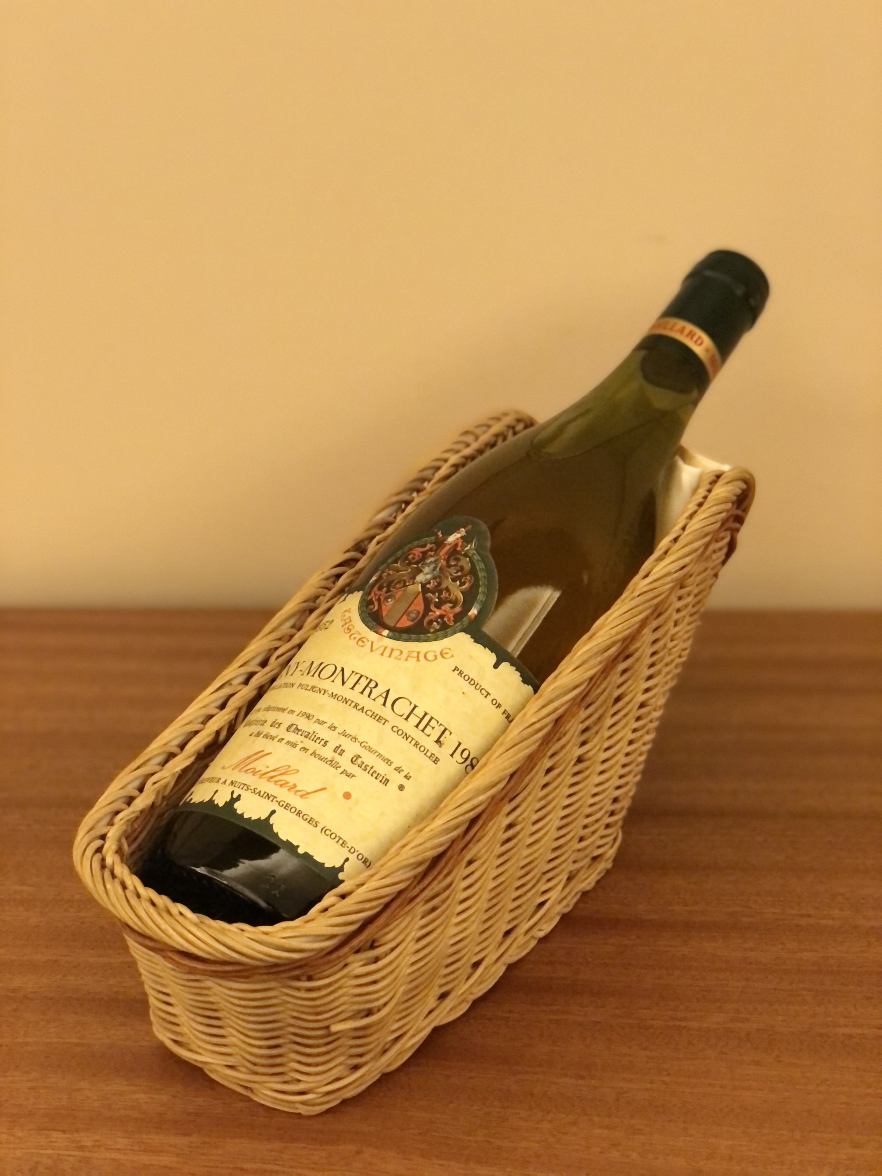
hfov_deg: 25.7
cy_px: 588
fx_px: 1936
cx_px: 441
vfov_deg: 33.8
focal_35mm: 57
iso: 800
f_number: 2.8
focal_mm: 6.6
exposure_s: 1/33
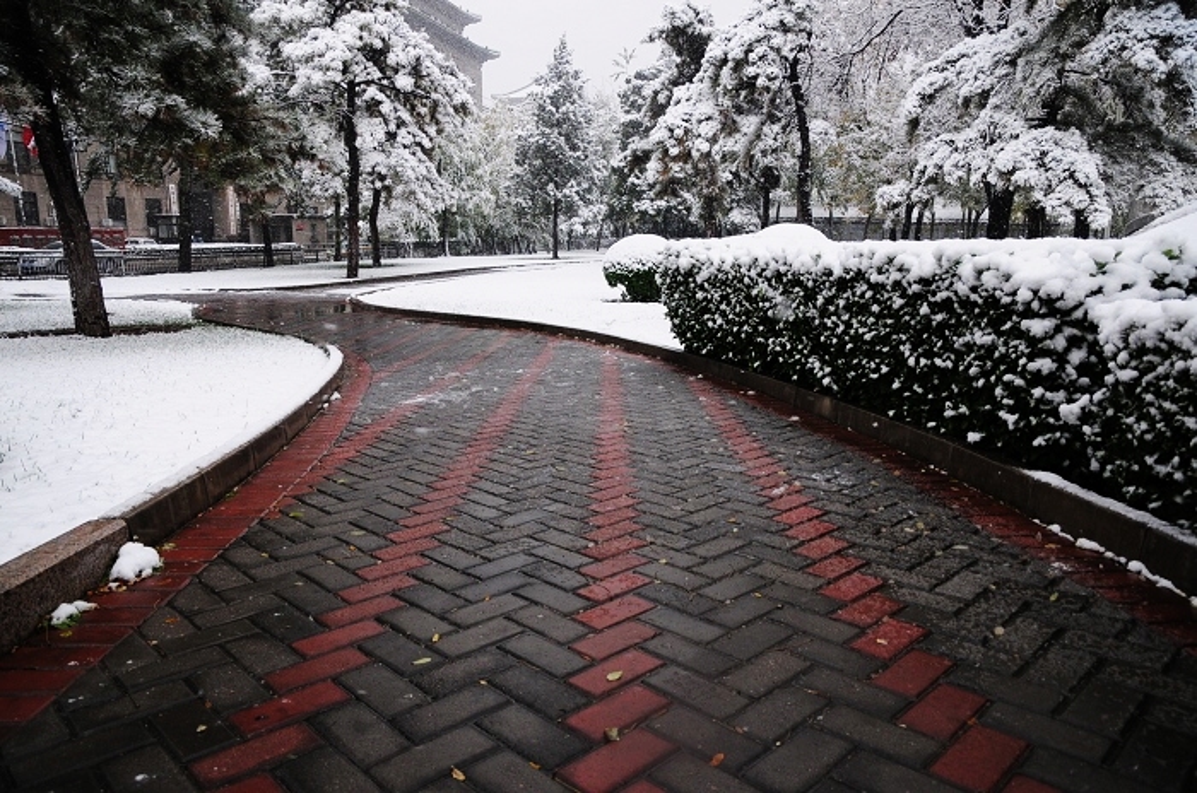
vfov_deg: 53.0
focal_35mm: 24
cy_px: 396
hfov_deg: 73.8
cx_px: 598
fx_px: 797
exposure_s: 1/200
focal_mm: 16
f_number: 4.5
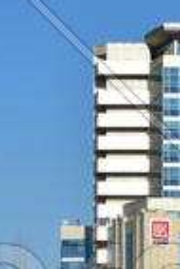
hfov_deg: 4.3
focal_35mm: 318
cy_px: 292
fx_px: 2379
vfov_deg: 6.4
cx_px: 325
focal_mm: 52
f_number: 16
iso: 100
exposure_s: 1/125
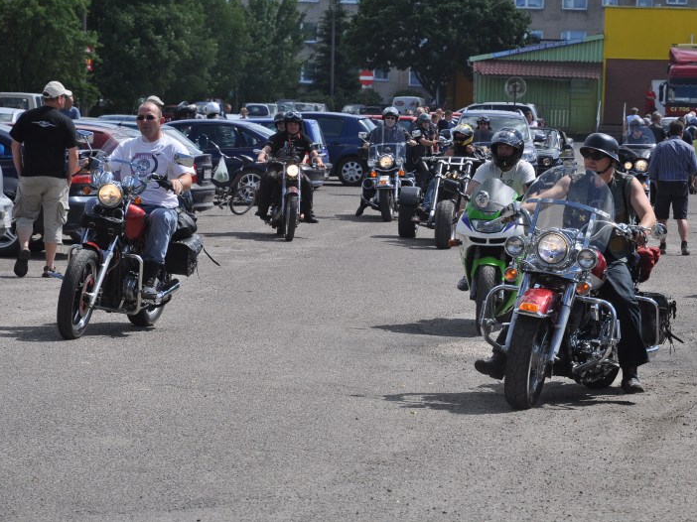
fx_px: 2809
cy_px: 260
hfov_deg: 14.1
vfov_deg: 10.6
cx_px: 389
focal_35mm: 140
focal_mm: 85
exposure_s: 1/800
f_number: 7.1
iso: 320
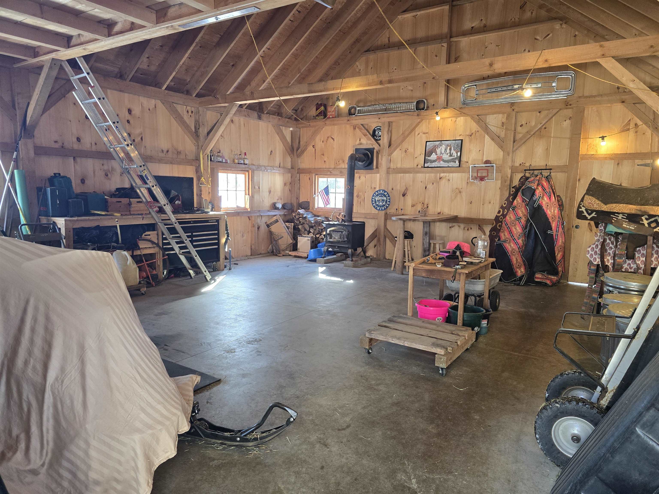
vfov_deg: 58.9
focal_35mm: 23
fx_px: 438
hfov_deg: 73.9
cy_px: 247
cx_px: 330
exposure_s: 1/120
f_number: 1.7
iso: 250
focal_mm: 6.3
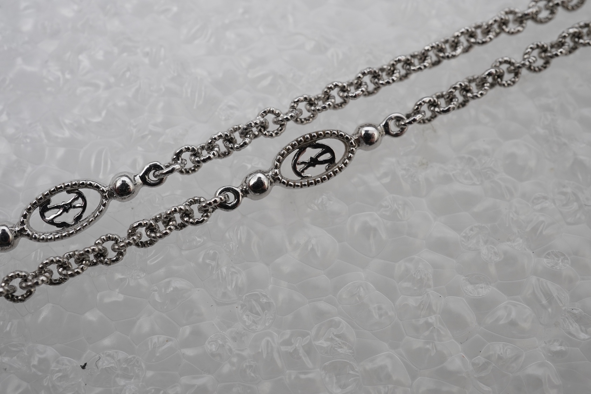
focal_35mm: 45
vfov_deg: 29.9
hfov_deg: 43.6
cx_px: 296
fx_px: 739
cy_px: 197
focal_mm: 30
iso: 400
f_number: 18
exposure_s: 1/125
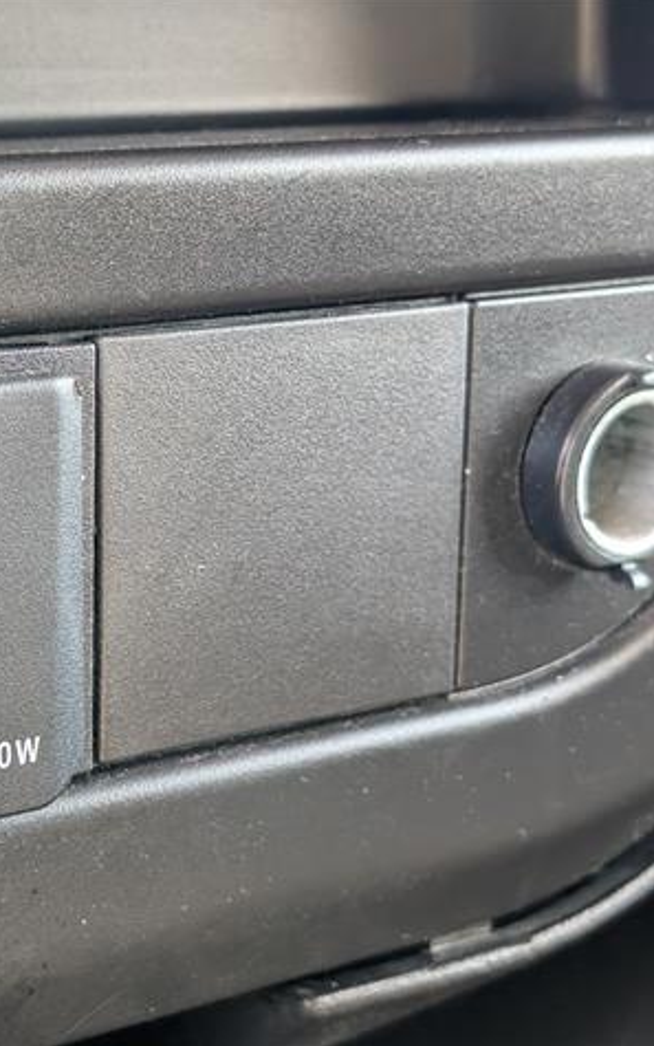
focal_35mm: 70
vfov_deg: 29.4
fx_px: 1996
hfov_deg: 18.4
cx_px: 128
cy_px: 520
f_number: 1.68
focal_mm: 6.9
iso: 777
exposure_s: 1/323
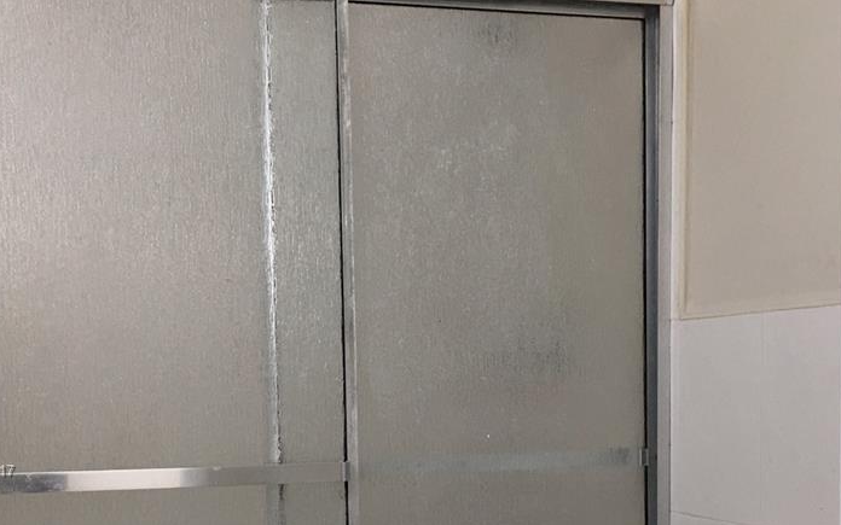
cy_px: 472
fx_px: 1215
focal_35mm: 53
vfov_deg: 23.8
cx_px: 337
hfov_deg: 38.0
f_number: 2.2
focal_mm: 4.15
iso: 25
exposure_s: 1/40
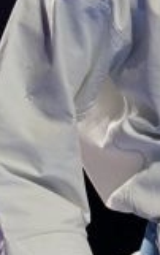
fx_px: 8232
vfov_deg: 1.8
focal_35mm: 1183
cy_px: 299
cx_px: 263
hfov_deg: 1.1
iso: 500
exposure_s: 1/500
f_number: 2.8
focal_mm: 156
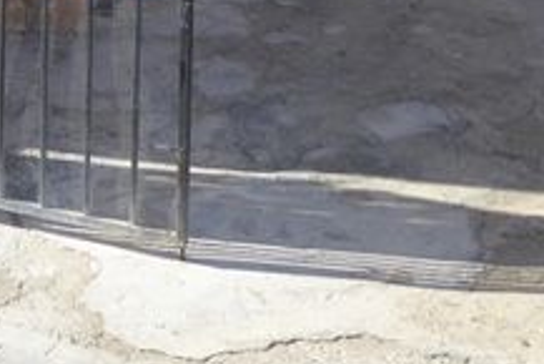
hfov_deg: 24.4
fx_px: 1225
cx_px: 66
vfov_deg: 15.3
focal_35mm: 81
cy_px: -213
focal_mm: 4.3
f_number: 3.3
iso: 80
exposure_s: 1/640
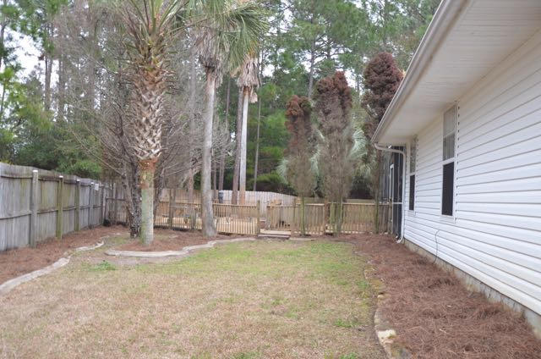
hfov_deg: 53.2
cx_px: 270
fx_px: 540
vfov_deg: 36.7
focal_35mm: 36
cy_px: 180
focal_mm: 24
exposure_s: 1/125
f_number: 5.6
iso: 280
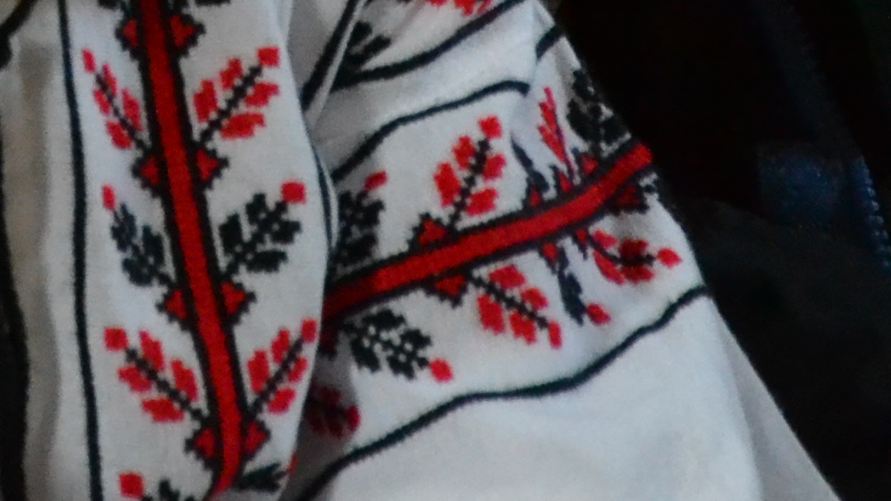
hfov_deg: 2.2
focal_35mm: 992
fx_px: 23438
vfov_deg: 1.2
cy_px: -495
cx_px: 43
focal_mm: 140
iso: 3200
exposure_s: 1/30
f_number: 5.6
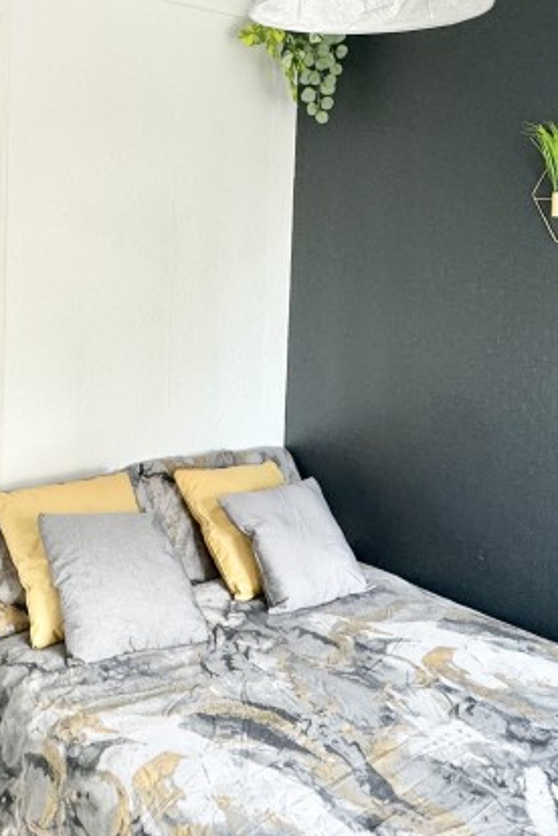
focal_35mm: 36
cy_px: 281
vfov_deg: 52.2
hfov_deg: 35.9
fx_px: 837
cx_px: 131
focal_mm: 2.22
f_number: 2.2
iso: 100
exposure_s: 1/99
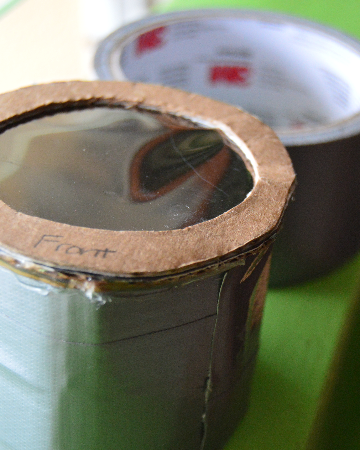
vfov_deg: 25.5
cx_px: 214
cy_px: 227
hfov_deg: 20.5
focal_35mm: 75
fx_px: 995
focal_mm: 35
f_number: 5
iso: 1600
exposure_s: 1/125
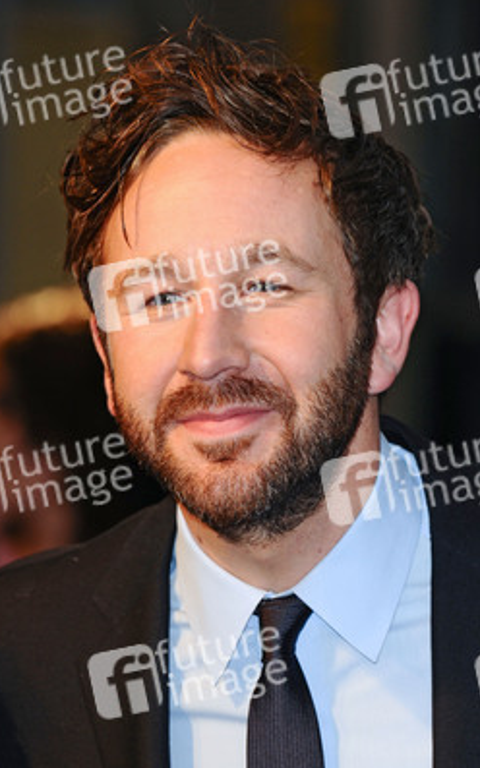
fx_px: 5643
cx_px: 245
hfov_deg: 4.9
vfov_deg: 7.8
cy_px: 383
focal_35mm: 270
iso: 320
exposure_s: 1/200
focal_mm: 175
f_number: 4.5
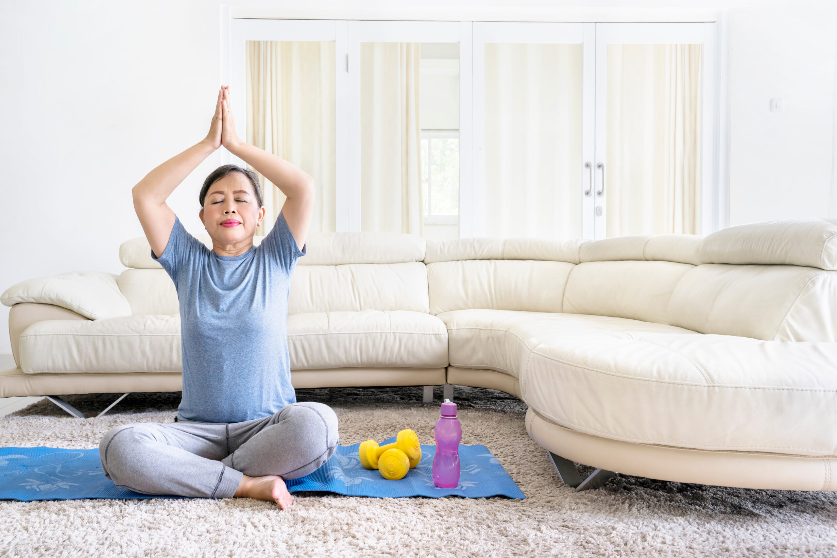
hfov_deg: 54.4
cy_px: 279
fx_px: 814
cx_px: 418
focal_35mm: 35
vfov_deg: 37.9
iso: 640
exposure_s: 1/60
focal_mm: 35
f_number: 6.3
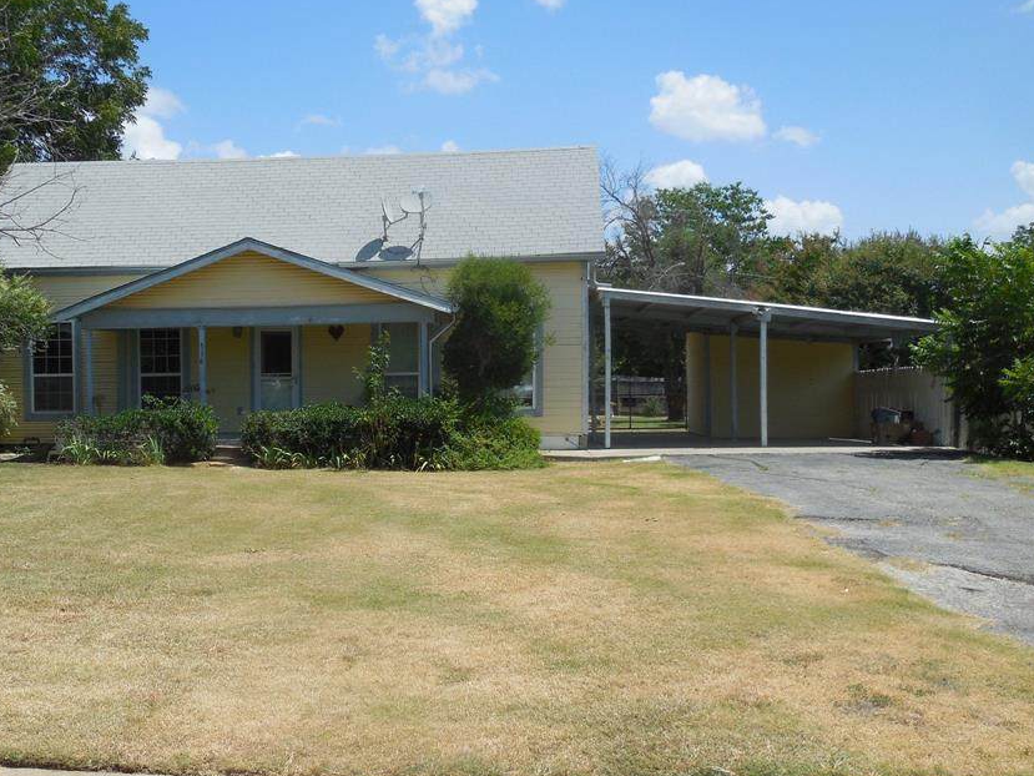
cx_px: 430
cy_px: 447
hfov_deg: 44.6
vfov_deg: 34.3
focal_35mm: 42
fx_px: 1255
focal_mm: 6.1
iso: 125
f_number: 3.4
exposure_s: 1/1600
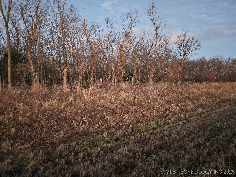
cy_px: 88
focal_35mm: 23
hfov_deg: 73.9
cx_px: 118
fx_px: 157
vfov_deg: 58.9
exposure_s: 1/15
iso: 1600
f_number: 1.7
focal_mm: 6.3
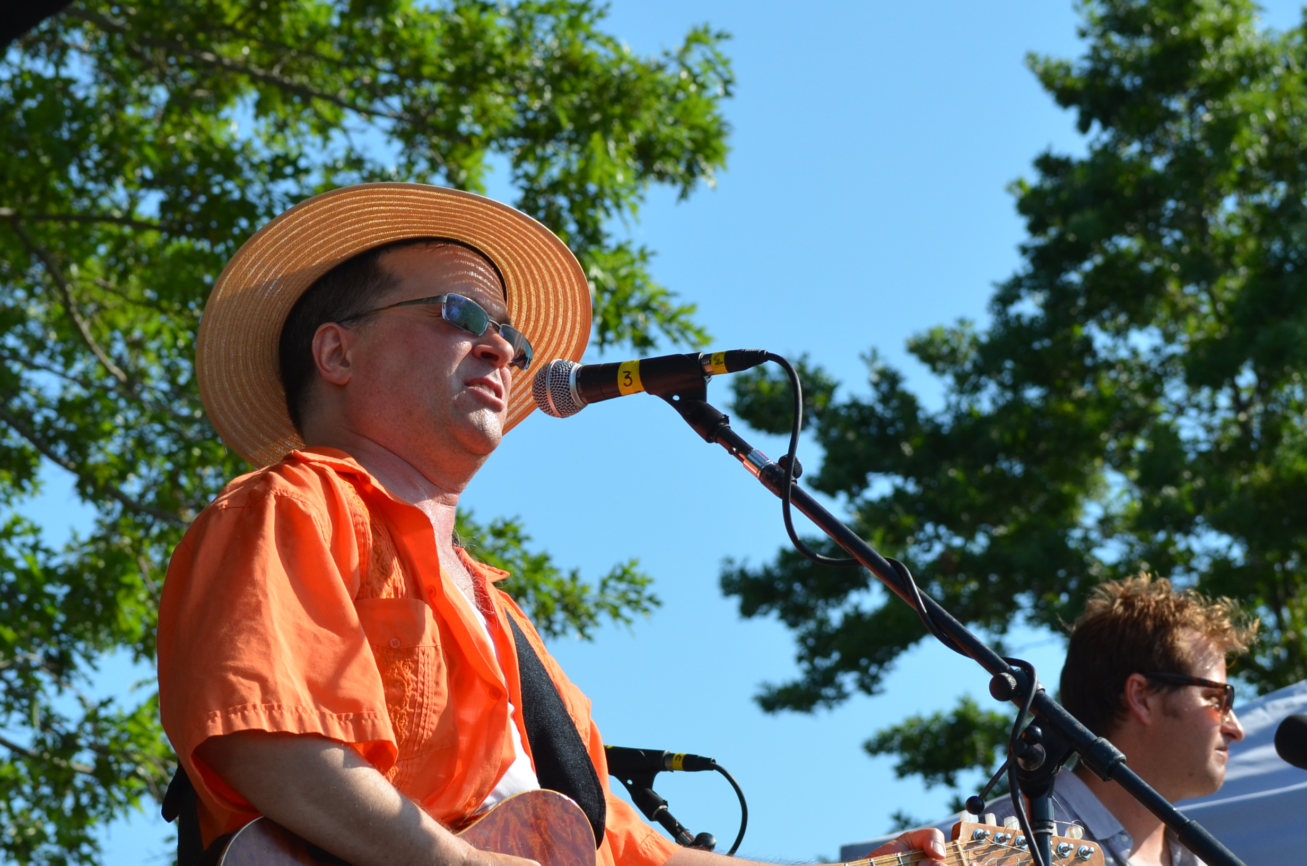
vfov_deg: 11.0
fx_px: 4484
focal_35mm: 124
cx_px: 564
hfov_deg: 16.6
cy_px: 566
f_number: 5.6
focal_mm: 55
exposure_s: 1/1600
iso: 400
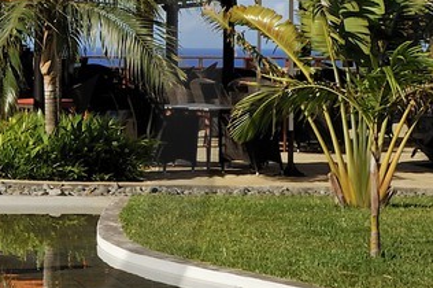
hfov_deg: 11.7
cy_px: 47
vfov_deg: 8.4
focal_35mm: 162
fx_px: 1946
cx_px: -343
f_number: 18
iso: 200
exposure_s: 1/160
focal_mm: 32
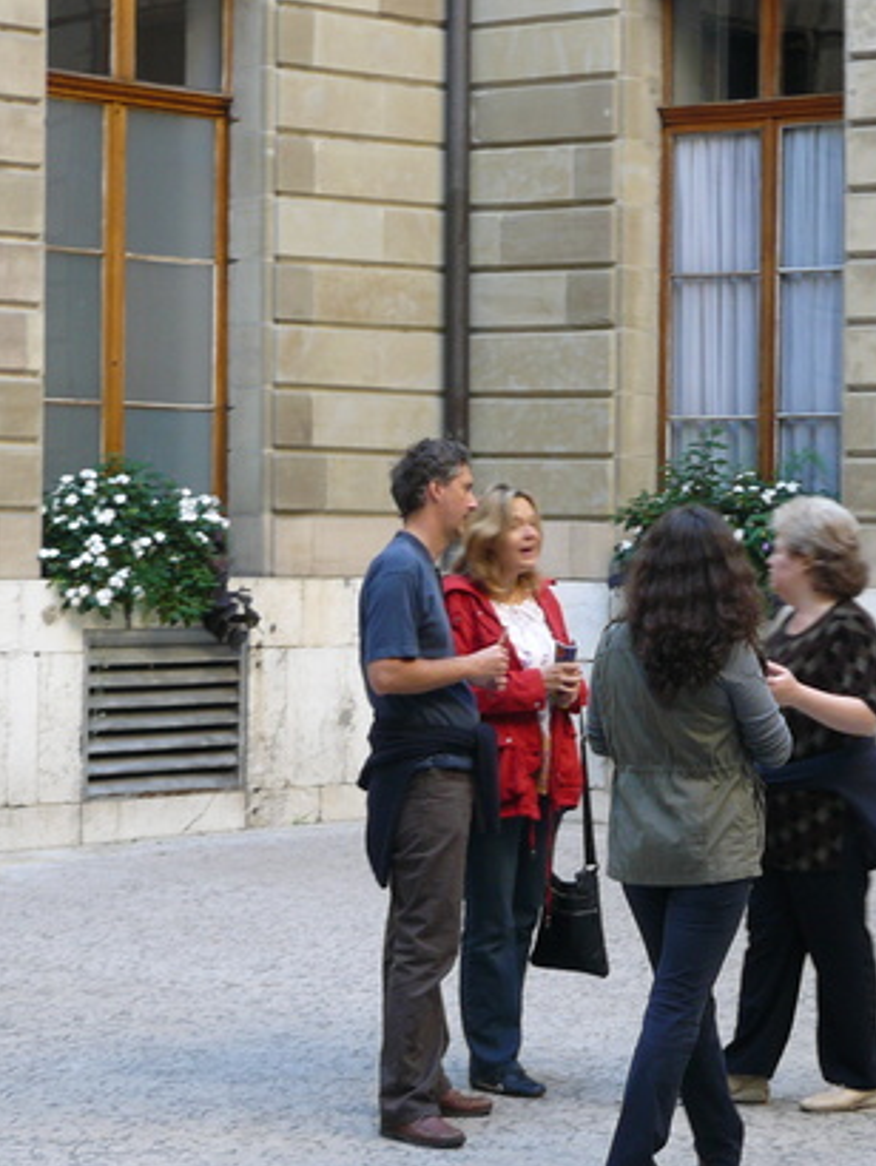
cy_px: 606
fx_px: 3472
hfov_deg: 14.3
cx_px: 745
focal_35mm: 103
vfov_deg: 19.1
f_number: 3.2
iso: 100
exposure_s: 1/30
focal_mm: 11
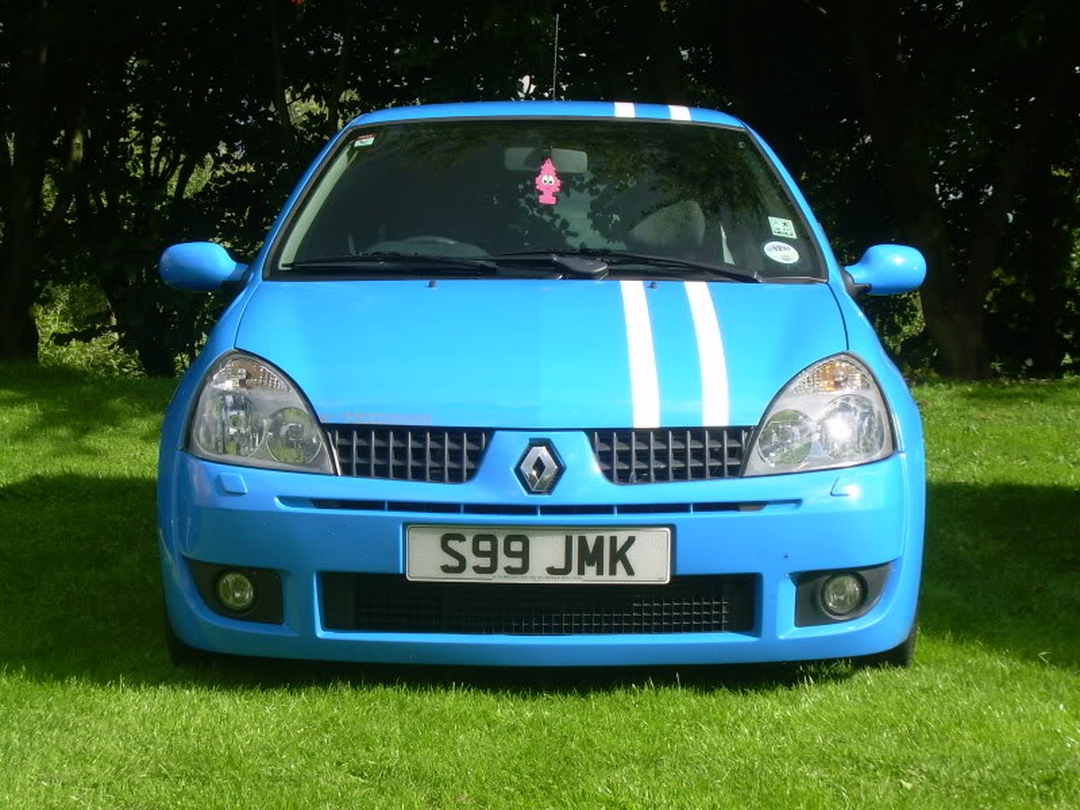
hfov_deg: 25.3
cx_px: 540
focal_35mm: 77
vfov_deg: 19.1
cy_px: 405
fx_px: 2402
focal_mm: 13.2
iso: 50
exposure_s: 1/149
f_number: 6.5
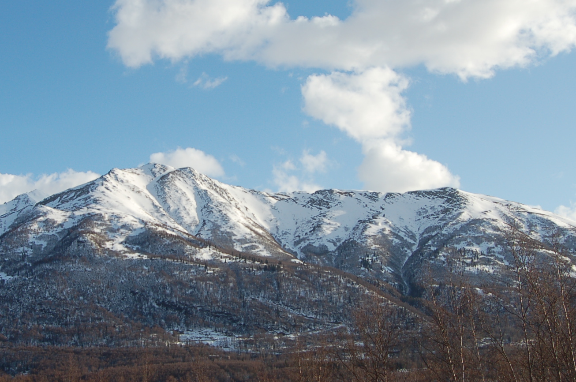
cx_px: 223
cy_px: 168
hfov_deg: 35.0
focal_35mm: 57
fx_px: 910
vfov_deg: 23.7
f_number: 9
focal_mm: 22
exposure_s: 1/320
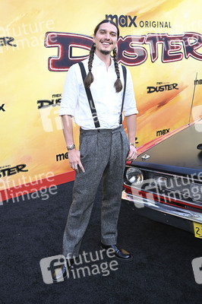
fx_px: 320
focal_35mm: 38
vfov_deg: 50.7
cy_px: 152
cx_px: 101
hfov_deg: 35.0
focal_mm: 38
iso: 1250
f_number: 5.6
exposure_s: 1/200
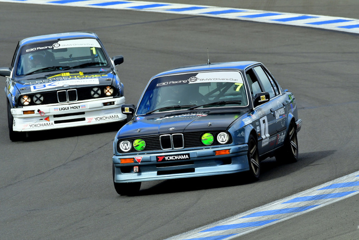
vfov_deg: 2.4
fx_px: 5686
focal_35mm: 570
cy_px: 120
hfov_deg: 3.6
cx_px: 180
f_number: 10
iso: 640
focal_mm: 380
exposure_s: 1/640
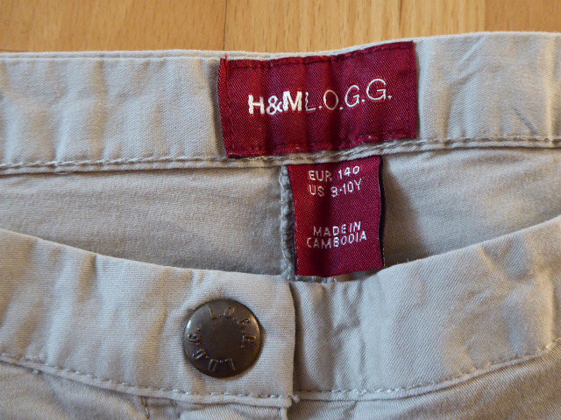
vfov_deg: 39.7
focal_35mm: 36
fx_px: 583
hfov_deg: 51.4
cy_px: 210
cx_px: 280
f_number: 3.7
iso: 320
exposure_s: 1/60
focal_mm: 6.3
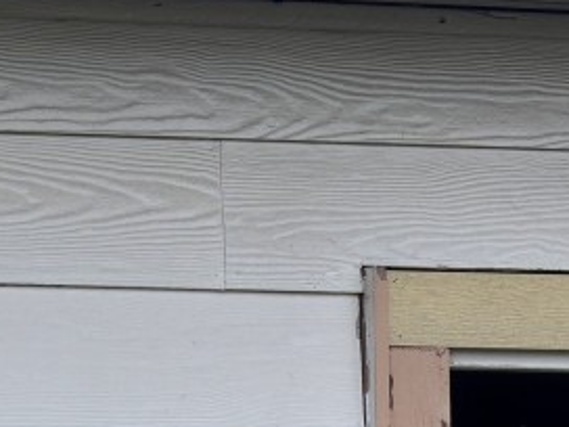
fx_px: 6180
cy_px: -245
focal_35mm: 376
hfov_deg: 5.3
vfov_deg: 3.9
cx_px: -8
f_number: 2.8
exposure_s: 1/638
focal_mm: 16.89
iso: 20
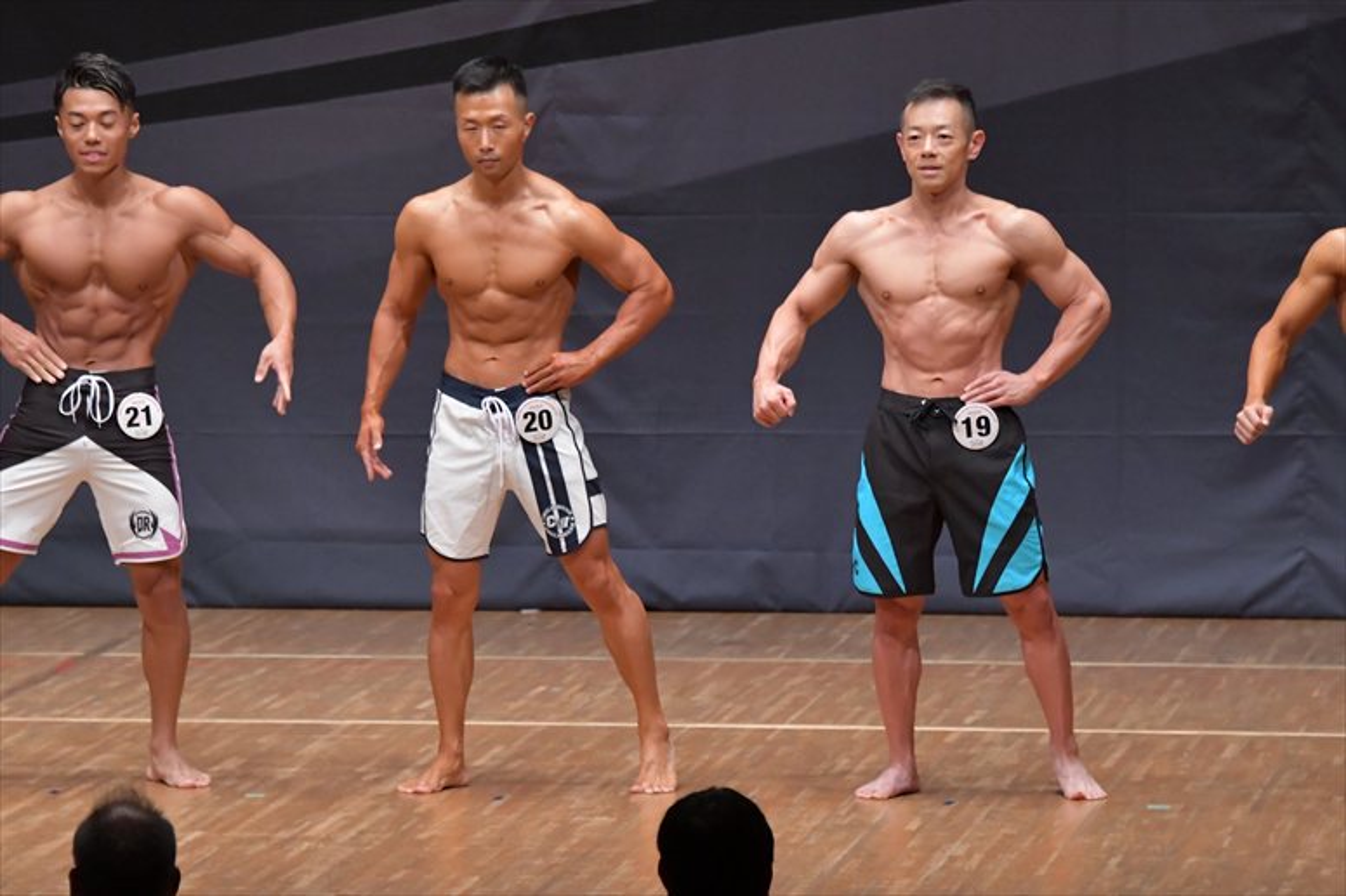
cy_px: 448
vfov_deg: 4.8
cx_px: 673
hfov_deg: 7.2
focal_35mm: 285
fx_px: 10651
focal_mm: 190
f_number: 5.6
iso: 6400
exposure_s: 1/400
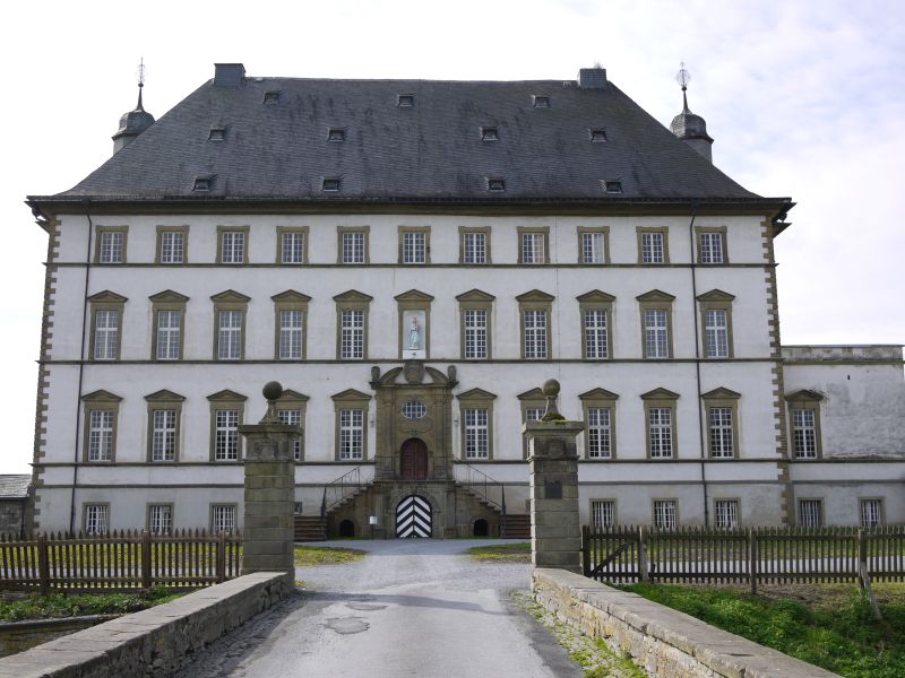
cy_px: 339
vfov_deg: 36.0
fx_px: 1046
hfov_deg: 46.8
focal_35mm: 40
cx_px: 452
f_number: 5
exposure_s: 1/500
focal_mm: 20
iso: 100
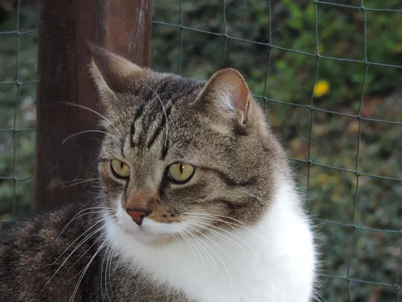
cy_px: 151
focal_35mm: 170
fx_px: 1974
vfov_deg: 8.7
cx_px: 201
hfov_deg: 11.6
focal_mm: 30.3
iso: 200
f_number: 4.5
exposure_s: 1/60
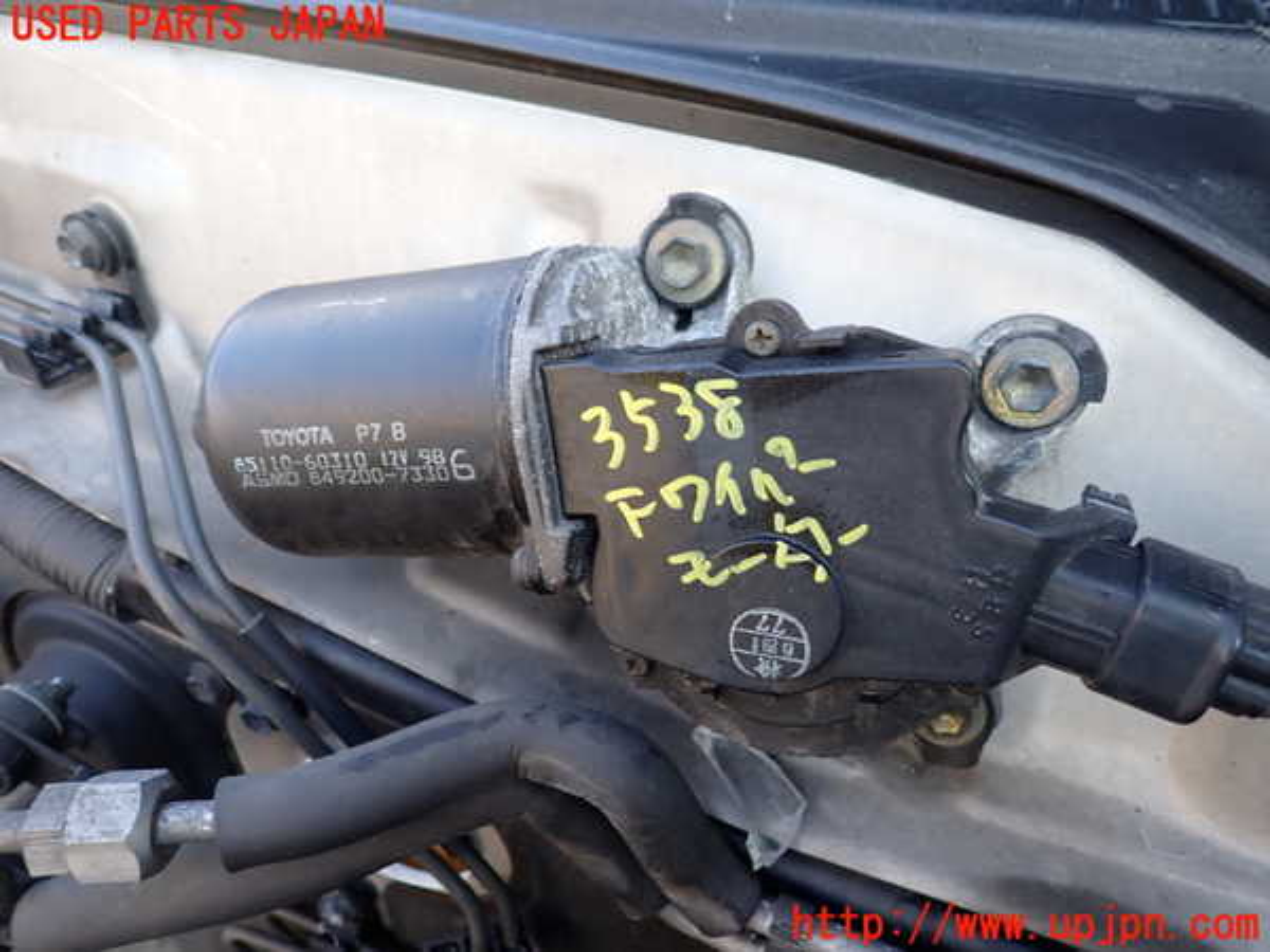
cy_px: 476
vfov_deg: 54.9
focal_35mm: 25
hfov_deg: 69.4
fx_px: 917
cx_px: 635
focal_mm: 4.5
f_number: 2
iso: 125
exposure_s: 1/125
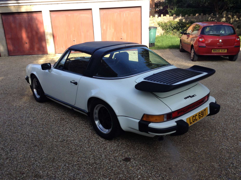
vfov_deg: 42.8
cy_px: 90
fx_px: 229
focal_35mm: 33
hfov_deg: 55.4
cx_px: 120
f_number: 2.4
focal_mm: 3.3
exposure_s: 1/349
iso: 32
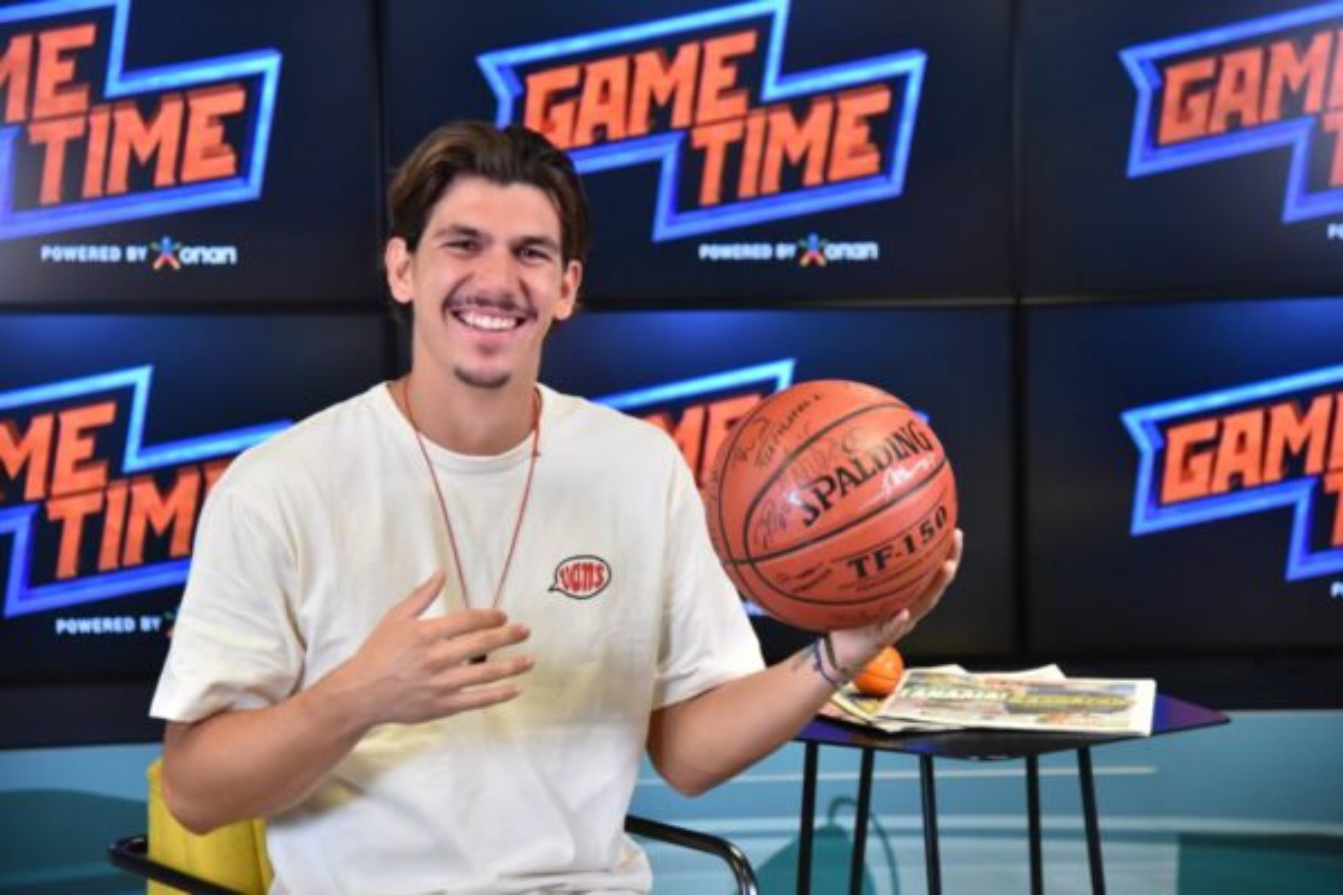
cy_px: 448
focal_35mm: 85
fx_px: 3171
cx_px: 672
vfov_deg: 16.1
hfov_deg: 23.9
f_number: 4
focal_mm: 85
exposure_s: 1/640
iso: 4000
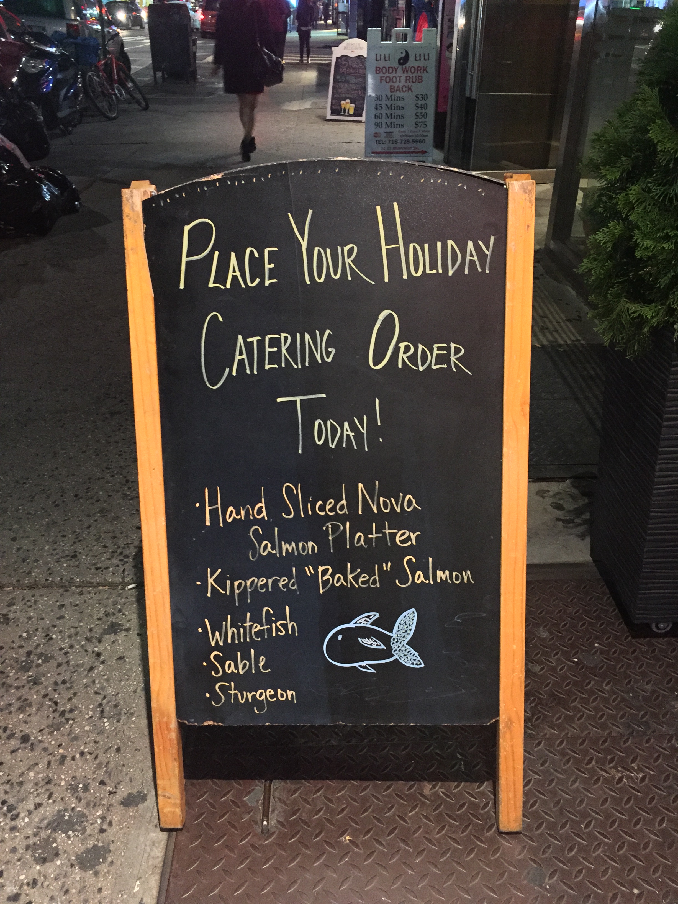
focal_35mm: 29
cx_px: 339
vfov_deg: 61.7
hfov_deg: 48.2
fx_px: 757
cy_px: 452
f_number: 2.2
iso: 320
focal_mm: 4.15
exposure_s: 1/15
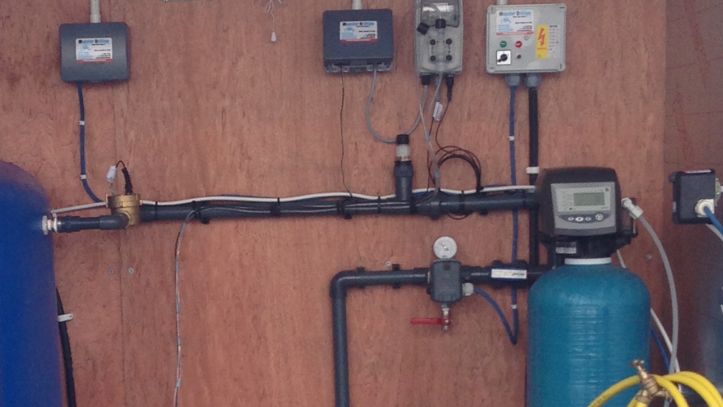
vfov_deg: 11.5
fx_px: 1994
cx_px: 167
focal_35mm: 104
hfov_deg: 20.4
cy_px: 429
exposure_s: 1/275
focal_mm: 4.13
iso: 50
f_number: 2.4
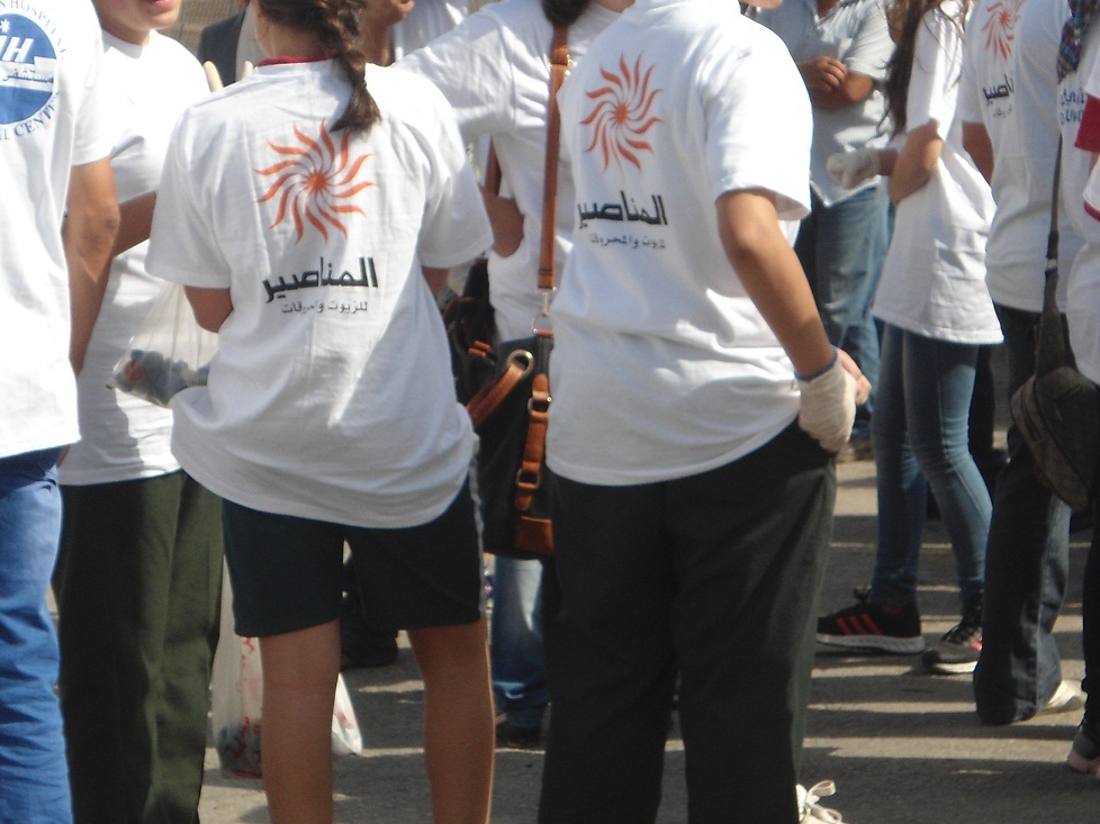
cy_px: 346
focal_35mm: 135
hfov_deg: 14.6
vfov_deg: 11.0
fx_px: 4289
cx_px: 685
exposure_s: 1/400
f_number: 5.2
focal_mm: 15.7
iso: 80
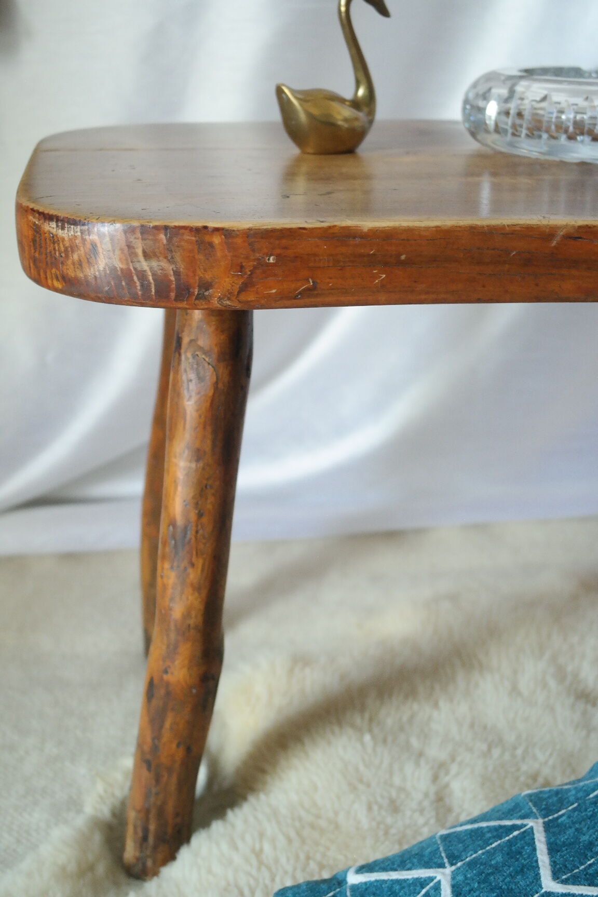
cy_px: 448
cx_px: 299
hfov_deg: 29.2
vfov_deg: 42.7
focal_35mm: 46
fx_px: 1146
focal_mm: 30
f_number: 5.6
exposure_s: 1/30
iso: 1600
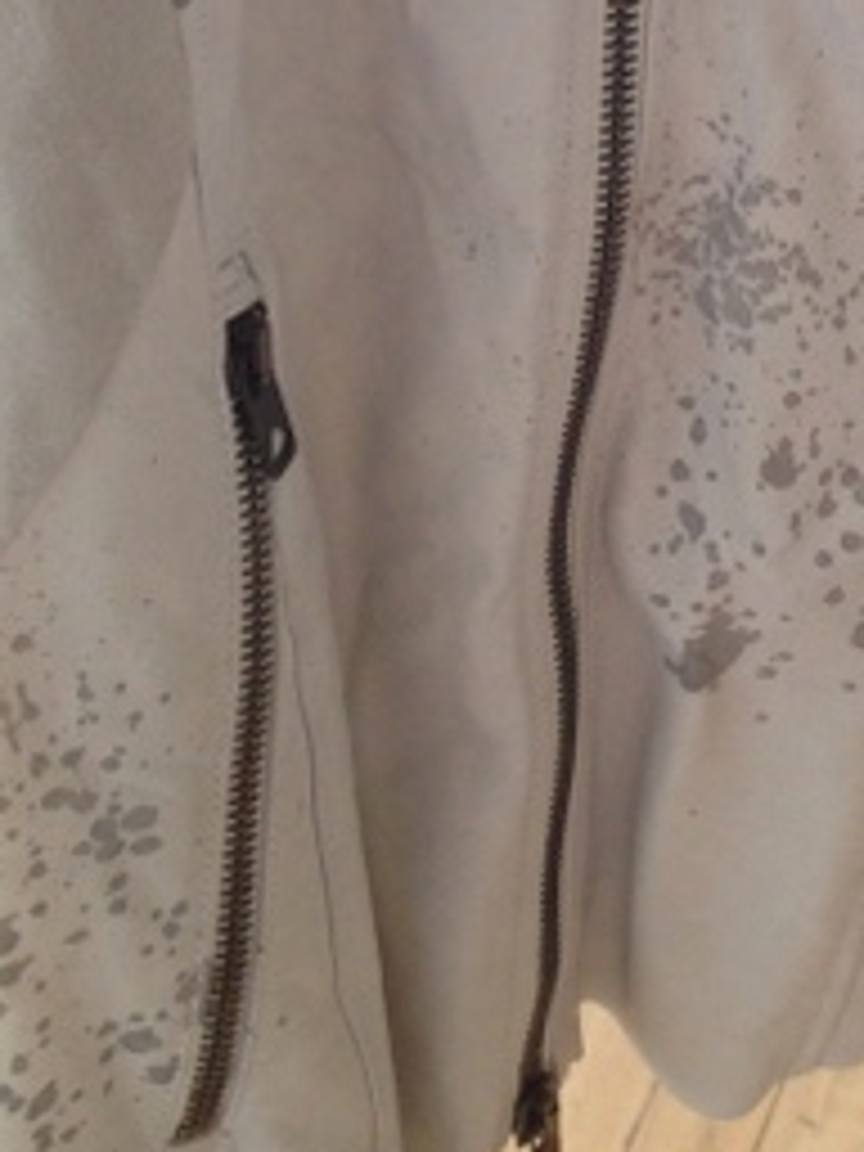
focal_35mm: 103
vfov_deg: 18.5
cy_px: -40
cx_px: 801
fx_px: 3428
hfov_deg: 14.2
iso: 50
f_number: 2.4
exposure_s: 1/30
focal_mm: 4.12
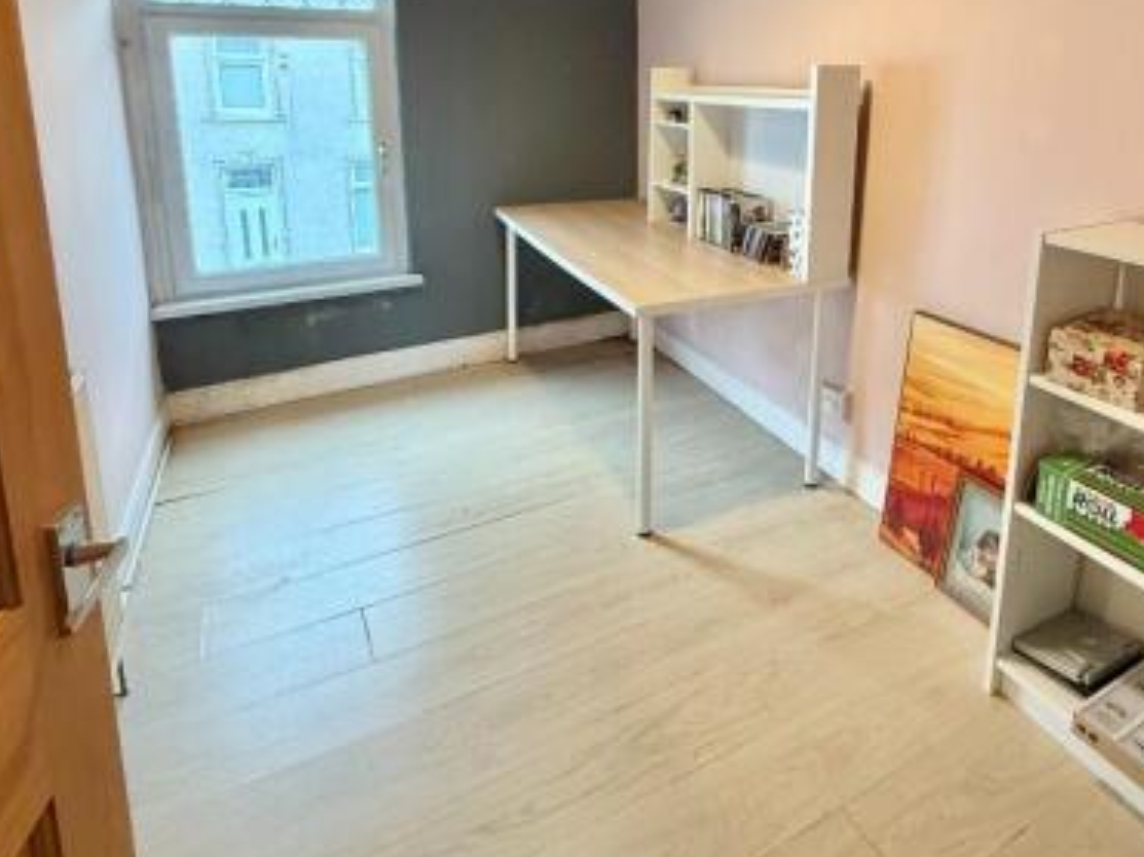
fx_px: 727
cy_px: 211
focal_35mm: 22
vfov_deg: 57.8
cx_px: 655
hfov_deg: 76.0
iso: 400
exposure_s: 1/82
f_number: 2.2
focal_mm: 2.22
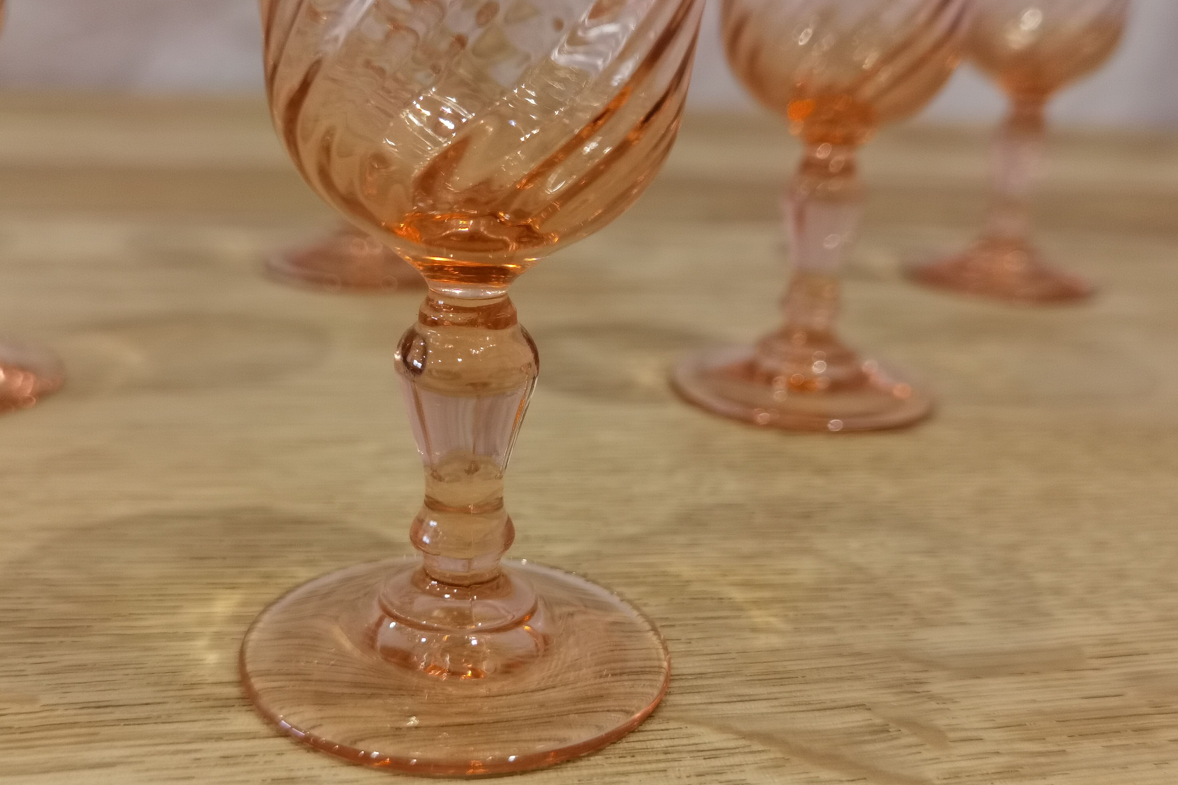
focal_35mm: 39
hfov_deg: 49.6
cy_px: 445
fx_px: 1276
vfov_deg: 34.2
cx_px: 594
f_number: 1.9
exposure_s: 1/100
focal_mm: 6.71
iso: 200
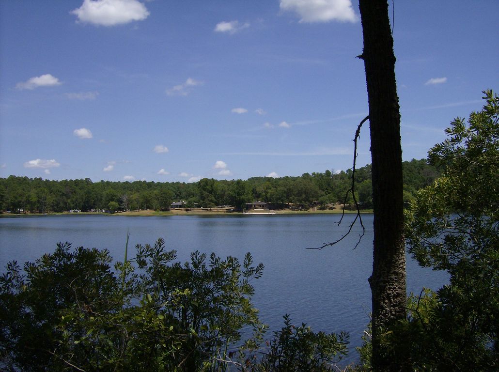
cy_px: 186
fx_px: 518
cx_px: 250
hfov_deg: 51.4
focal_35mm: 36
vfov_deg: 39.5
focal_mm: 6
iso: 100
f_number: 4.7
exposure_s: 1/1086
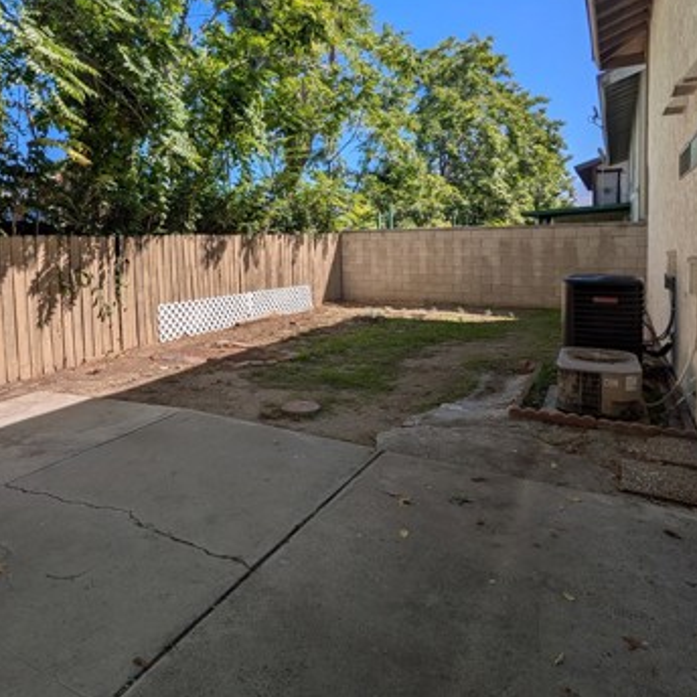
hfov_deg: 66.8
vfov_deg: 66.3
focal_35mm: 23
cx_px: 290
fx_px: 524
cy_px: 263
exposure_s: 1/1553
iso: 47
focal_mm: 1.83
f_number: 2.2
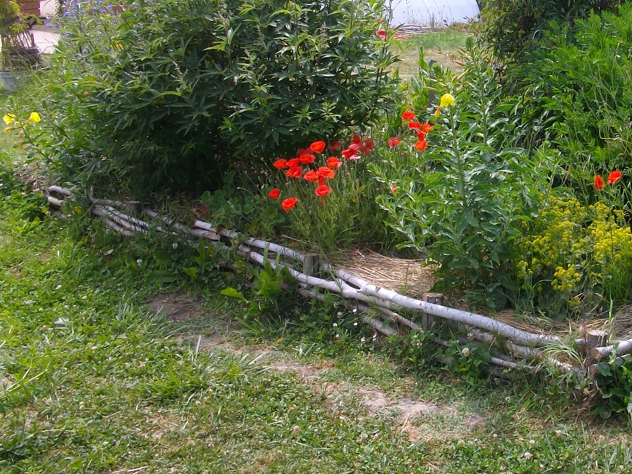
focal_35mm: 52
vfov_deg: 27.9
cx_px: 484
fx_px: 949
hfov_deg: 35.9
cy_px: 157
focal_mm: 5.7
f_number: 5.5
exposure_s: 1/158
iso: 80
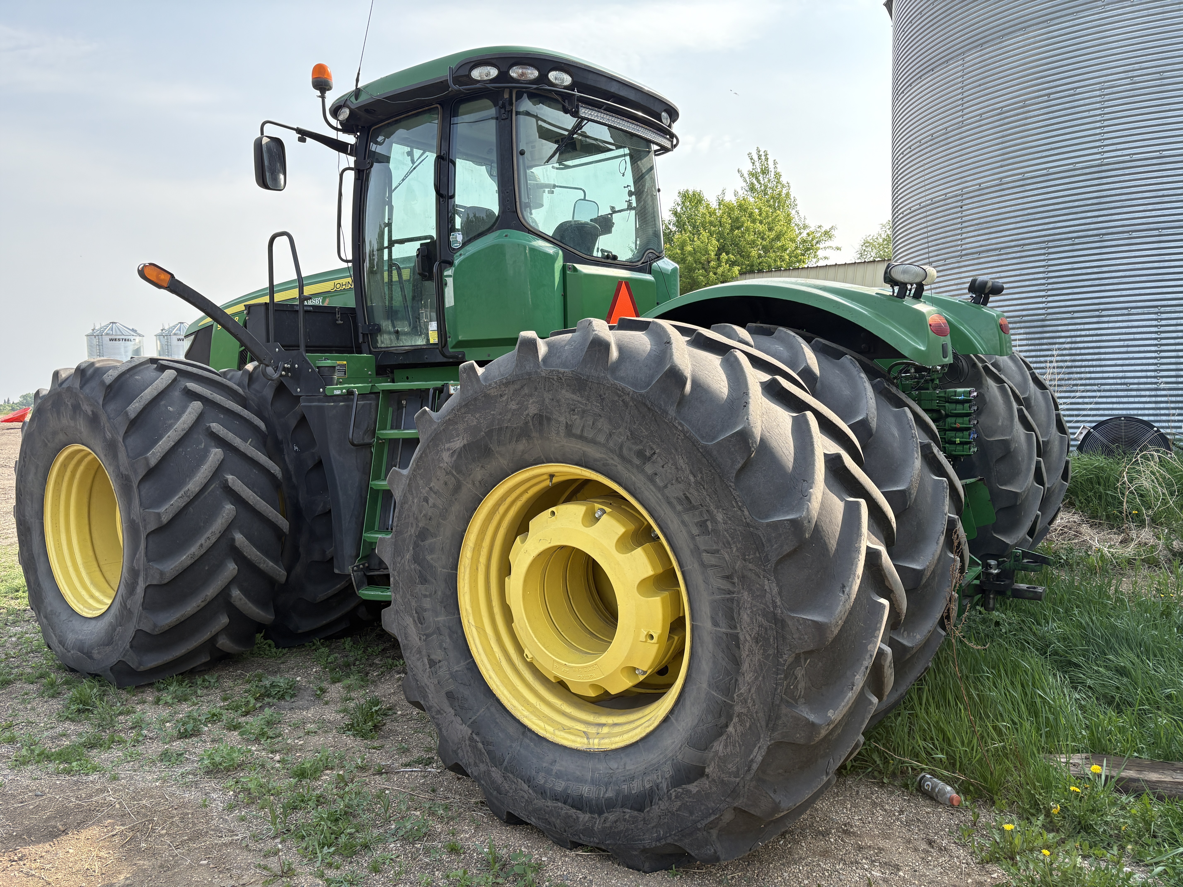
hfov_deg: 67.3
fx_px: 889
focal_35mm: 26
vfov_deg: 53.1
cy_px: 444
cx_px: 592
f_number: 1.6
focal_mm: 5.96
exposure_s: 1/1239
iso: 64
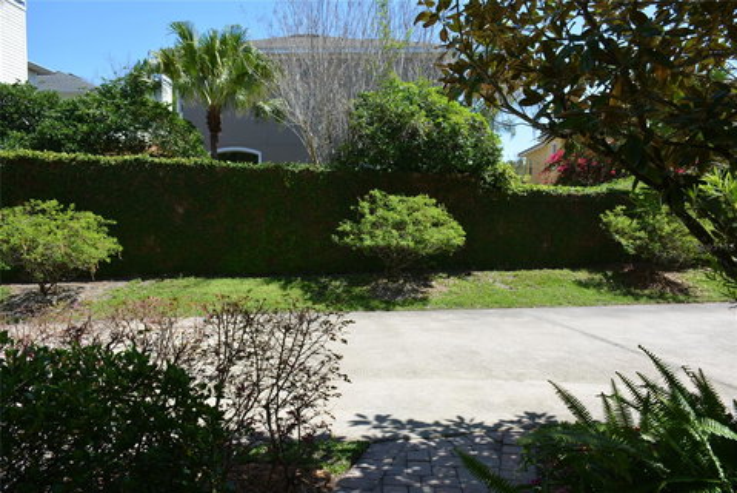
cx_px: 368
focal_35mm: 27
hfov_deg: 67.4
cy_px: 246
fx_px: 553
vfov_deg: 48.0
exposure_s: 1/250
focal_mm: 18
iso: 125
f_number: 8
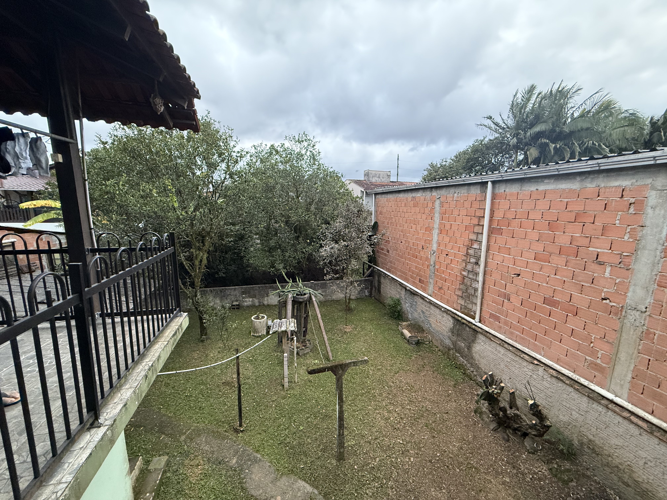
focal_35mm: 14
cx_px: 334
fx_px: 270
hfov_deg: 102.1
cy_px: 250
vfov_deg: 85.7
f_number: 2.2
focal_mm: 2.22
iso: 500
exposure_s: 1/60
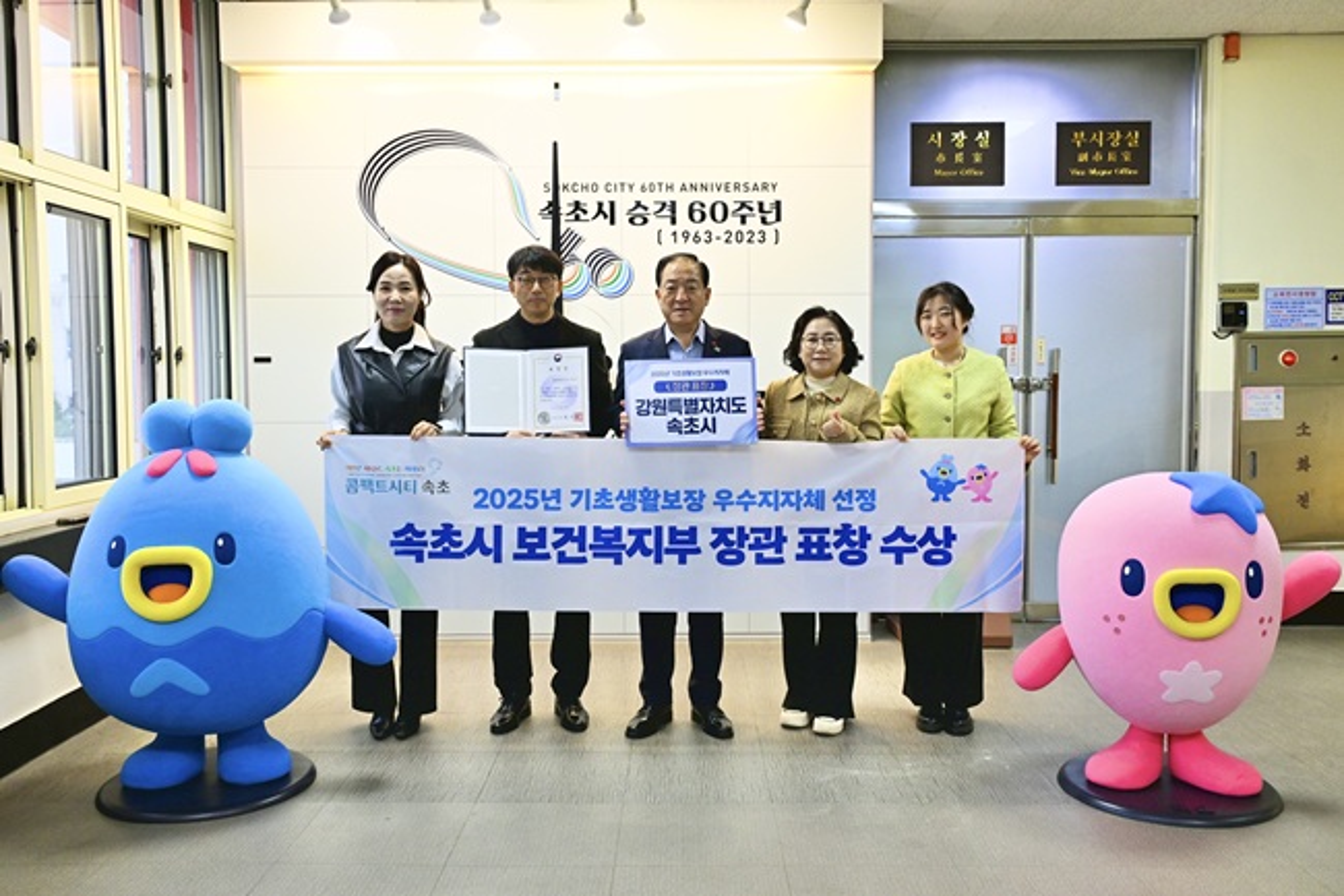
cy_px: 448
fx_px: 1064
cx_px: 672
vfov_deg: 45.6
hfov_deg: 64.6
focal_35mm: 28
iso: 640
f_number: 4
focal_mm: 28.5
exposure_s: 1/160
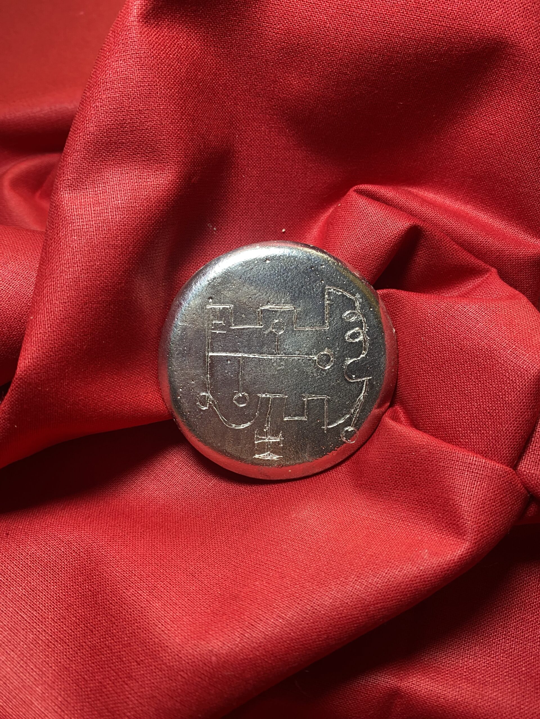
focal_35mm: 25
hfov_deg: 54.9
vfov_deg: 69.4
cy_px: 360
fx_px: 520
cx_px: 270
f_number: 1.8
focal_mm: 4.25
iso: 125
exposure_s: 1/76
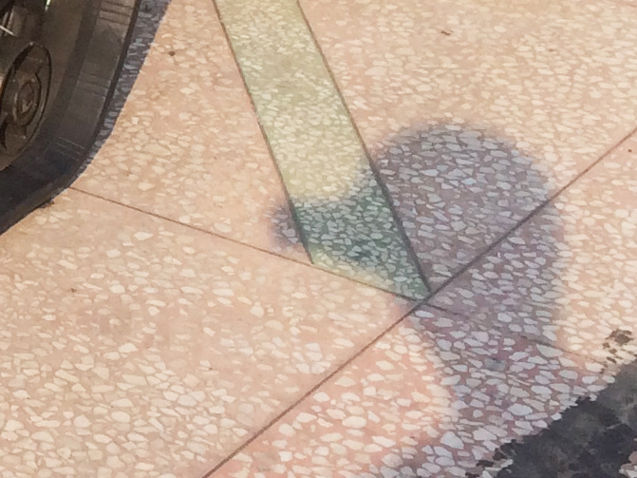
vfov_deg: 10.3
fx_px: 2594
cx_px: -672
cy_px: -106
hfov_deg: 12.3
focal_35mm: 141
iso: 32
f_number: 2.2
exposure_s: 1/1368
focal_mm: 4.15
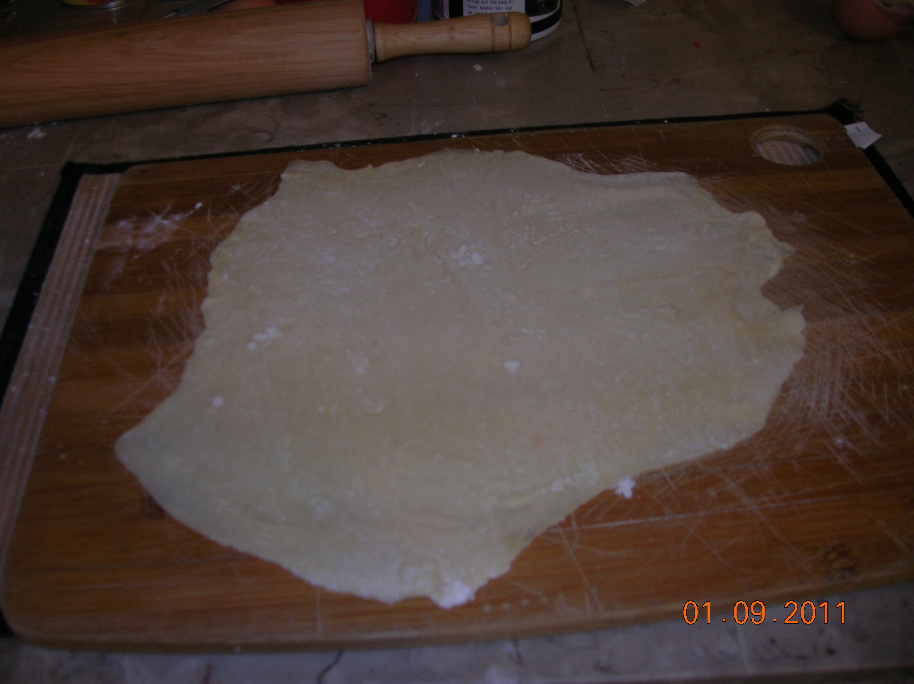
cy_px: 342
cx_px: 457
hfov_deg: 54.0
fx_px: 897
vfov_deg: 41.7
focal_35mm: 34
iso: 50
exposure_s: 1/60.1
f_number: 2.9
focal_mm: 5.7
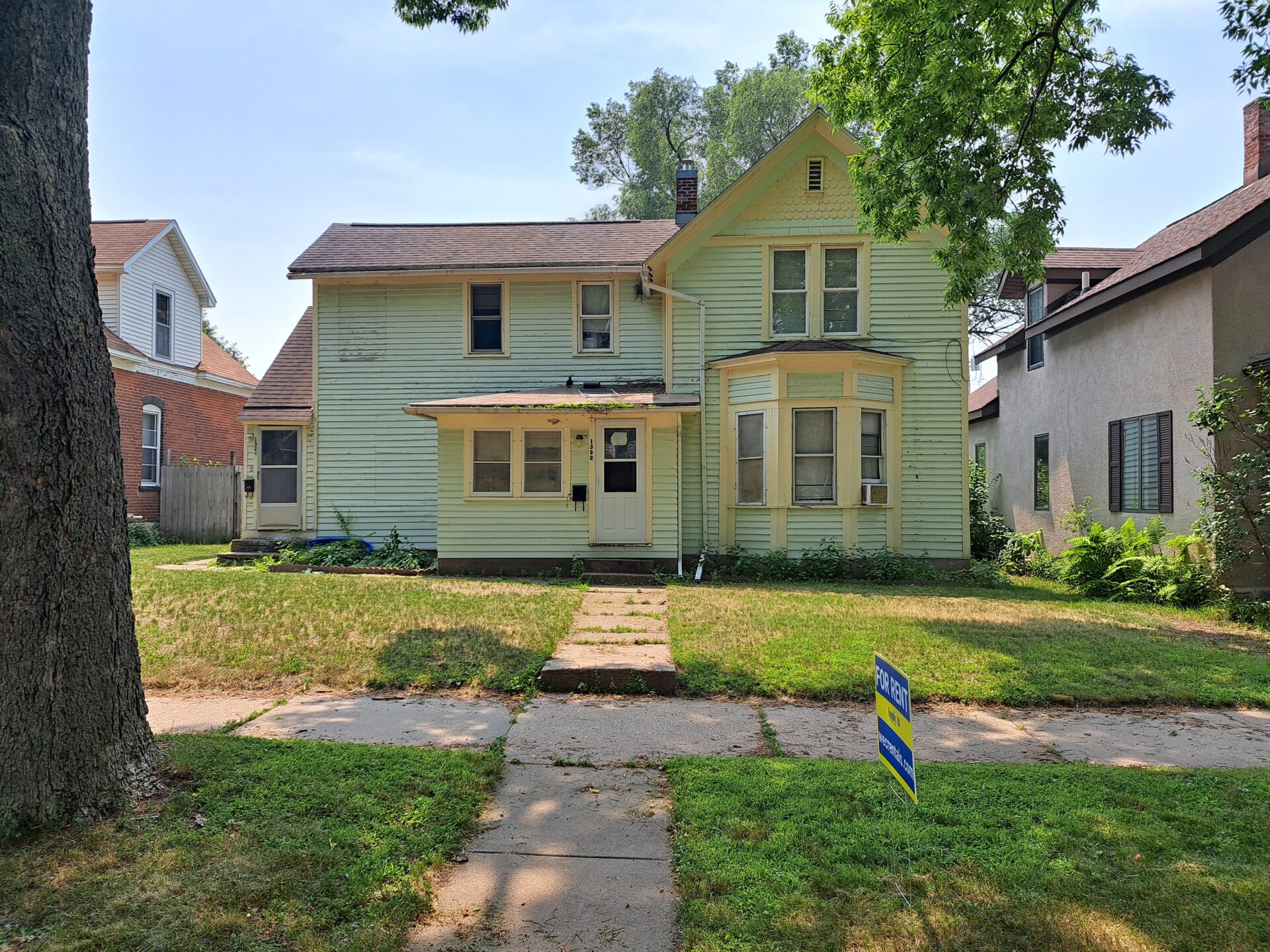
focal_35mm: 24
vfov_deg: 56.8
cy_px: 476
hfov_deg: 71.6
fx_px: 881
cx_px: 635
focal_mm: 5.23
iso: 50
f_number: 1.8
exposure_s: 1/778
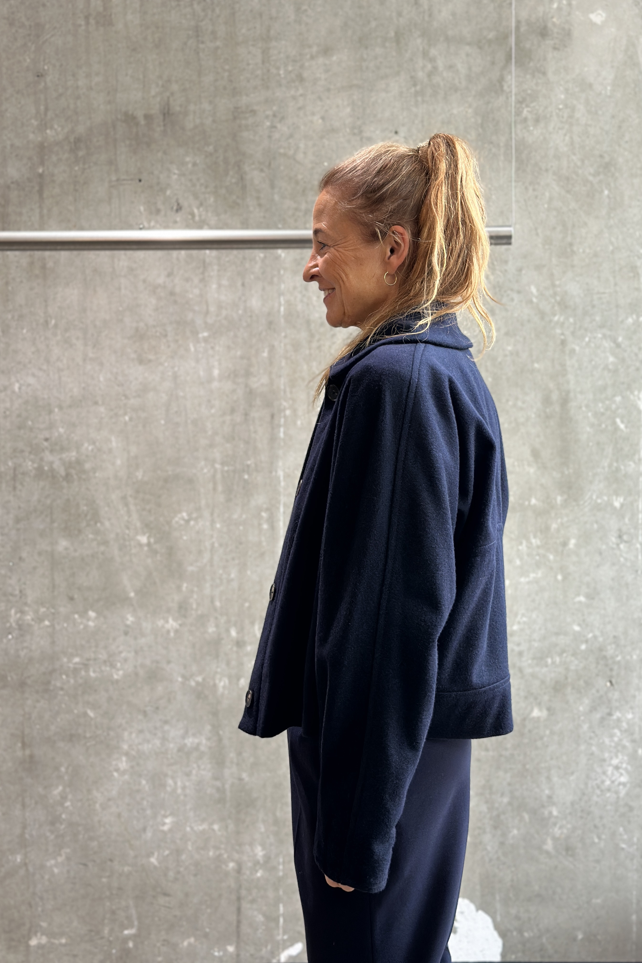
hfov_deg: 27.0
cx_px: 327
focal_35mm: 50
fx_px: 1337
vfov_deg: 39.6
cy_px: 481
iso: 125
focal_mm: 6.86
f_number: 1.78
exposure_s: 1/104
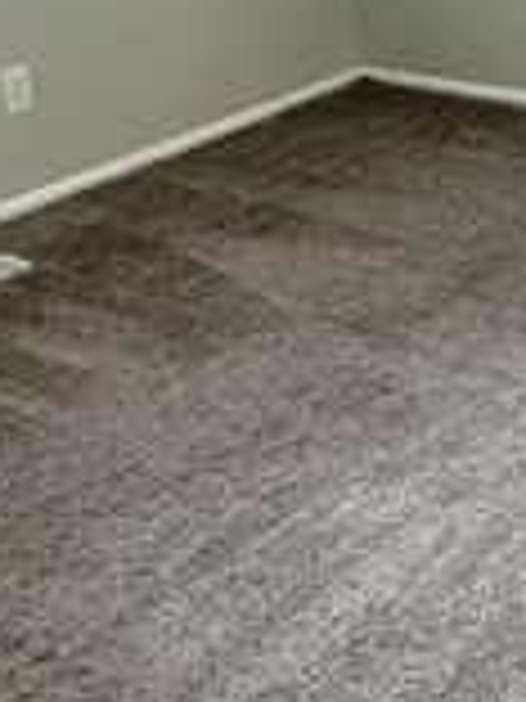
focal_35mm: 64
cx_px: 692
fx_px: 1297
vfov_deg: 29.1
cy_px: 81
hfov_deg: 20.8
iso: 250
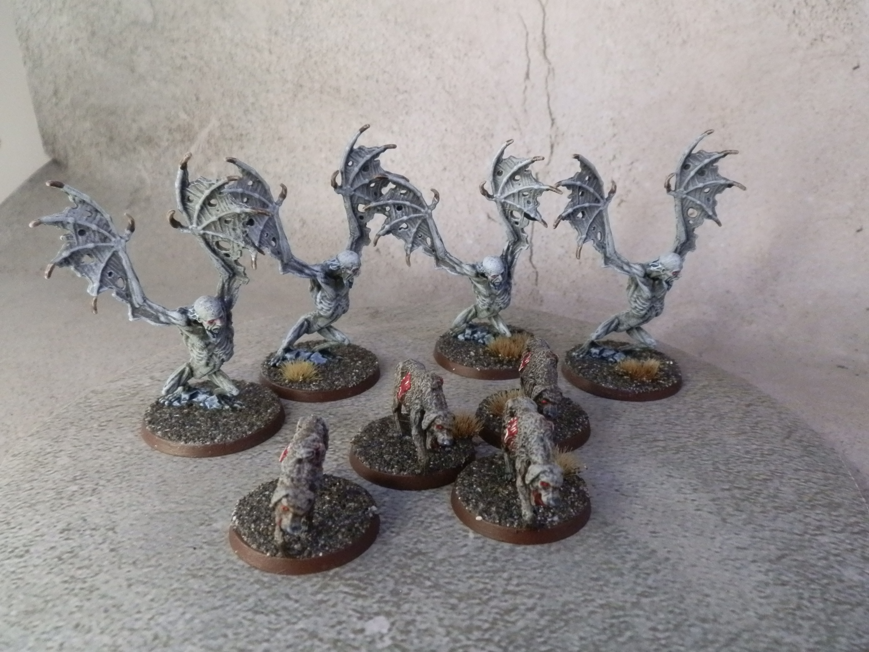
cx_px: 434
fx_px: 703
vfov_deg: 49.7
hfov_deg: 63.4
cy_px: 326
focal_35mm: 28
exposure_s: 1/125
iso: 400
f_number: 3.1
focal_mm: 5
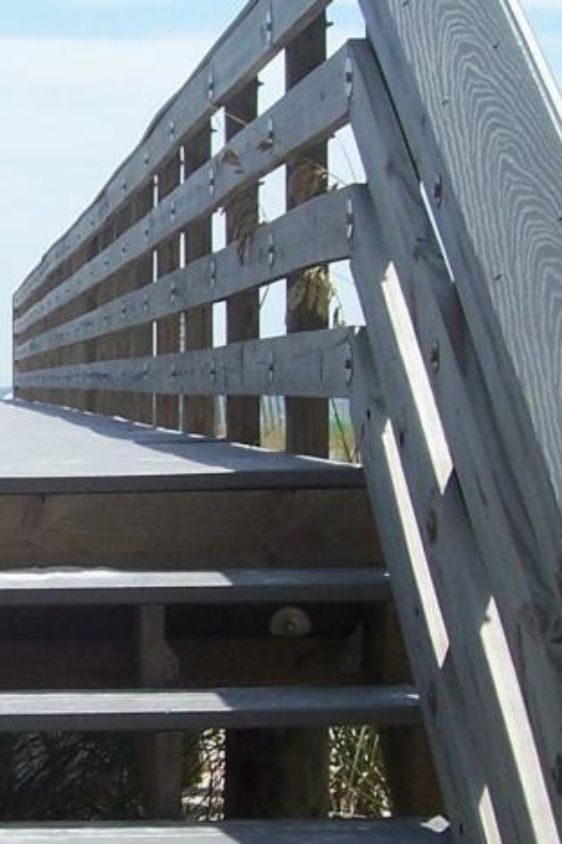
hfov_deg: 12.8
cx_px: -185
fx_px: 2415
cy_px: 475
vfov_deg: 19.8
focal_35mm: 103
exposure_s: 1/500
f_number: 5.6
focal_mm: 5.6
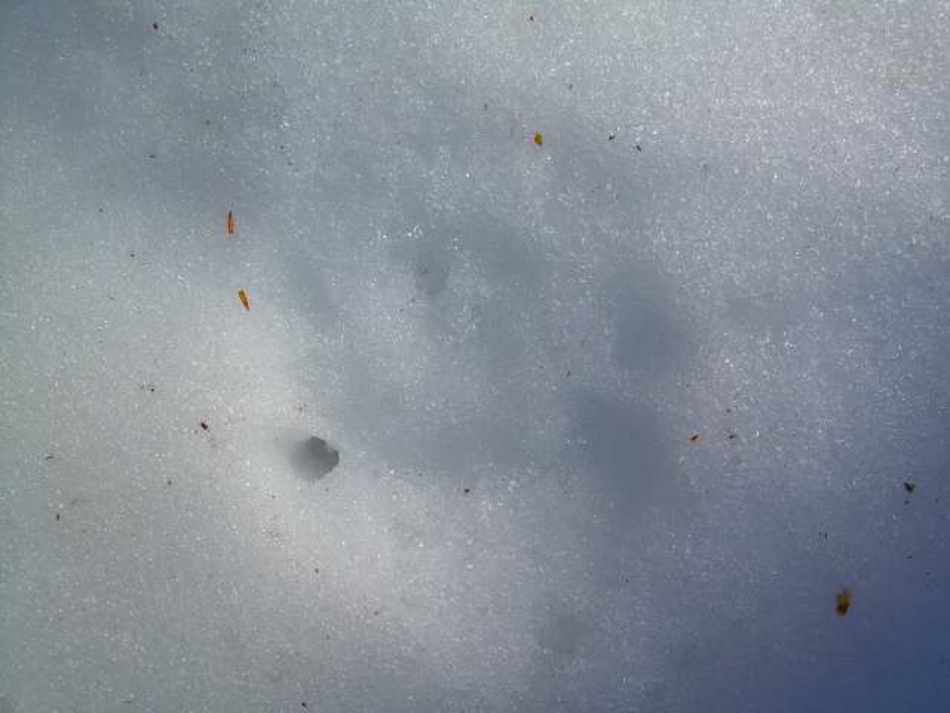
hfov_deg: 49.0
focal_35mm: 38
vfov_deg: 37.7
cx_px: 475
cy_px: 356
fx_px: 1043
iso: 50
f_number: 4.6
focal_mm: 6.3
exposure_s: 1/421
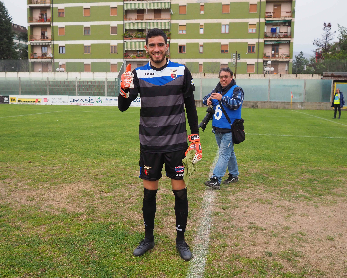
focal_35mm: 36
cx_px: 163
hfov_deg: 50.3
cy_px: 140
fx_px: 370
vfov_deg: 41.2
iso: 800
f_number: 3.5
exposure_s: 1/1000
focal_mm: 17
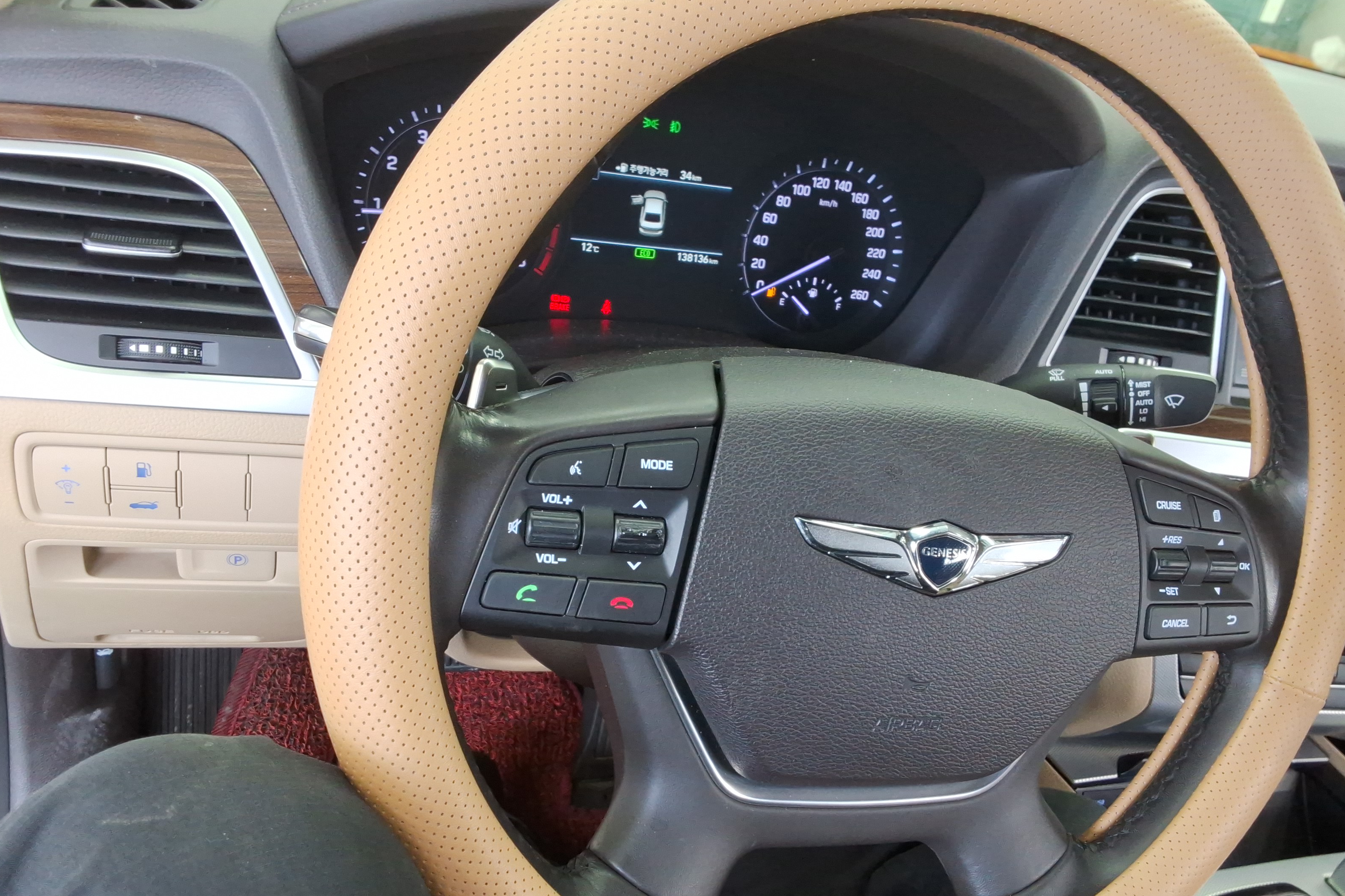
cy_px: 517
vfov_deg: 43.5
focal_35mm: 30
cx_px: 661
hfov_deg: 61.9
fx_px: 1121
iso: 63
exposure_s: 1/40
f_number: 1.9
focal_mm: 2.91
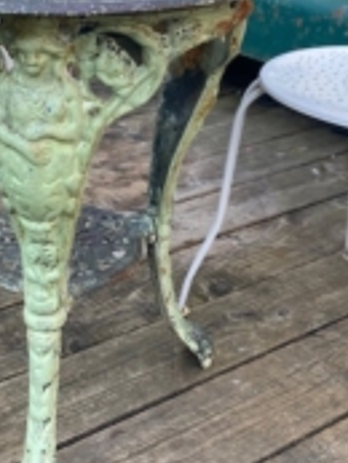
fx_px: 803
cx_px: 110
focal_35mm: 60
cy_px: 139
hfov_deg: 24.3
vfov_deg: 31.8
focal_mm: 4.25
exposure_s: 1/184
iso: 32
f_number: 1.8
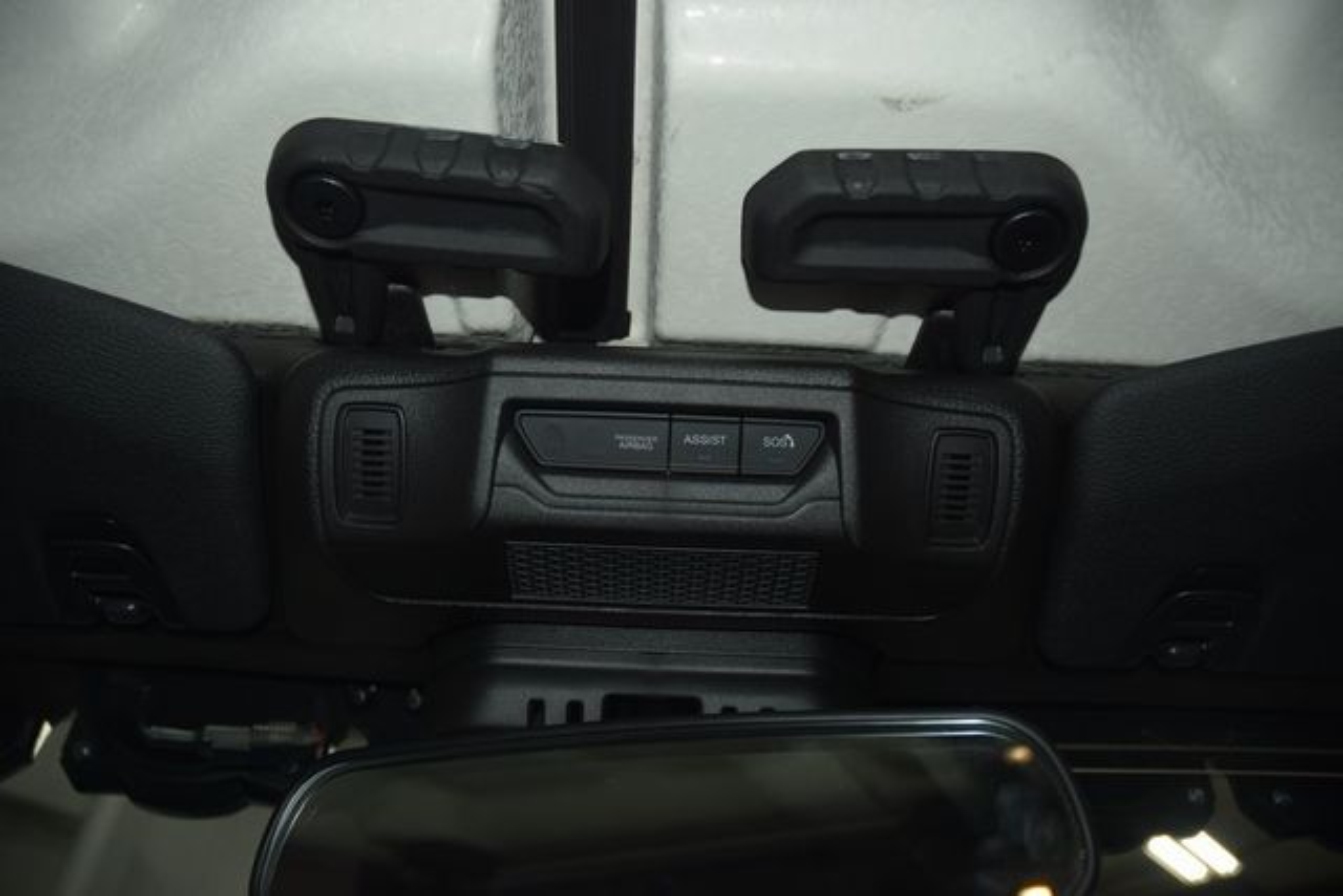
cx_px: 672
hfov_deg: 67.4
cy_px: 448
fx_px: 1007
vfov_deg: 48.0
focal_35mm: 27
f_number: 3.5
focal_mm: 18
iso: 200
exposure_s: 1/80
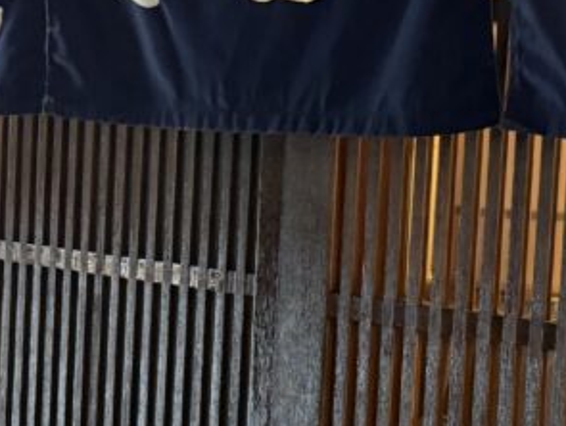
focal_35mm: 104
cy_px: 234
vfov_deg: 14.3
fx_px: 1703
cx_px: 219
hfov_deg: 18.8
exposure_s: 1/33
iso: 1000
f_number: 1.78
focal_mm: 6.76
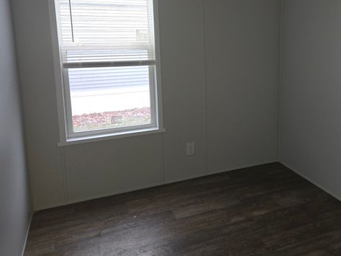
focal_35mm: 34
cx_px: 235
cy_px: 80
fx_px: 335
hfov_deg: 52.6
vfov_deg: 41.1
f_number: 1.8
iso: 100
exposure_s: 1/40
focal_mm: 5.4
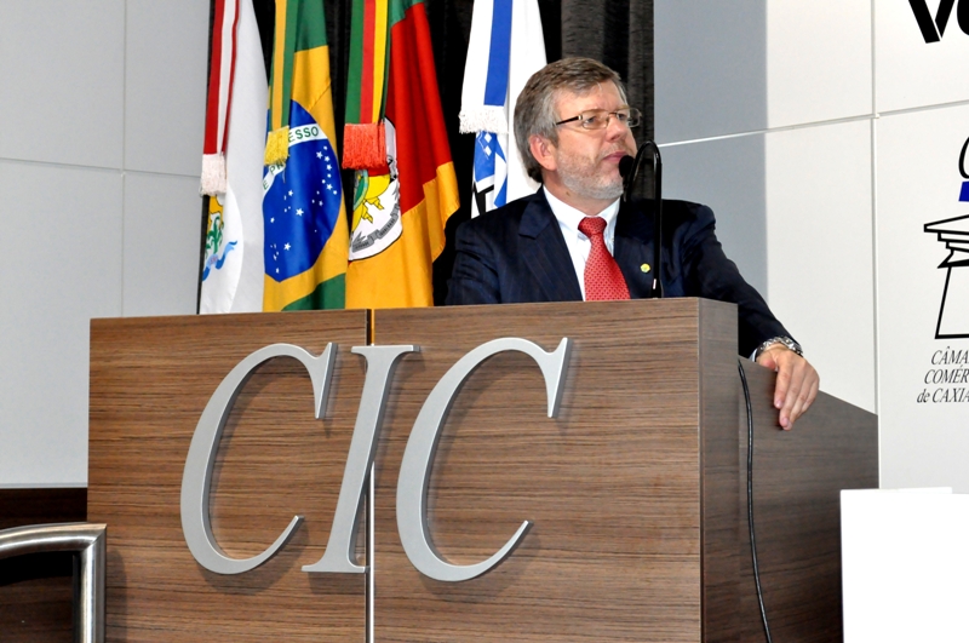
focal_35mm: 75
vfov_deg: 18.1
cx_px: 484
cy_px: 322
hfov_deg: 27.0
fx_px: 2016
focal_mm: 50
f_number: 8
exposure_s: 1/60
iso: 3200
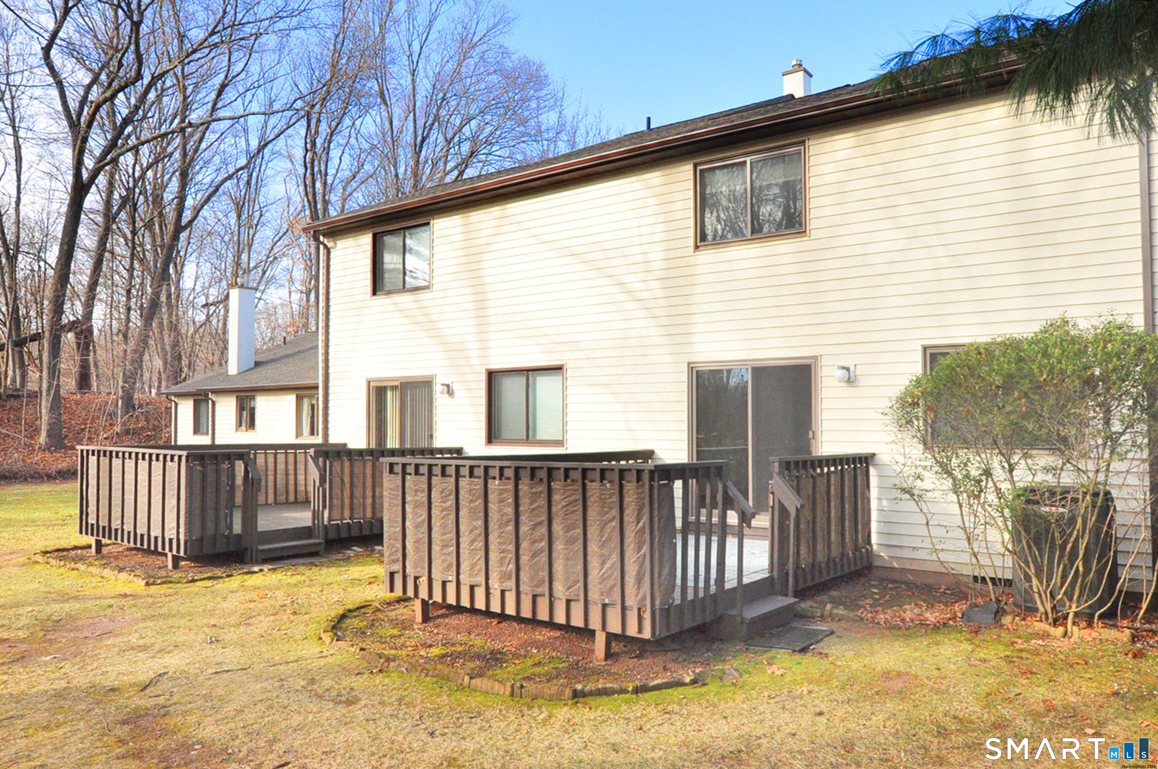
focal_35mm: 20
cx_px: 579
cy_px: 384
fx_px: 626
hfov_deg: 85.5
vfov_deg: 63.1
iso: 1250
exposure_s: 1/640
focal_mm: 13
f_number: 8
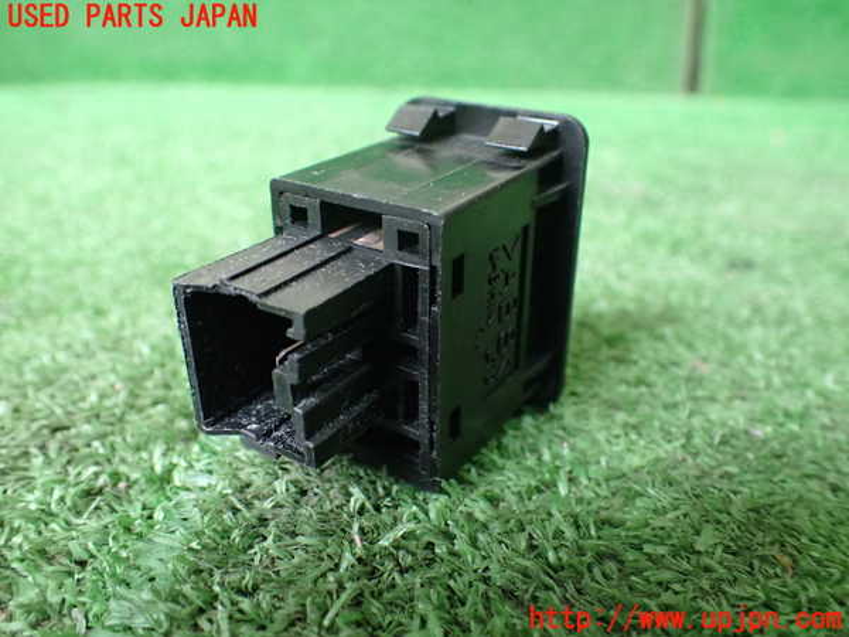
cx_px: 424
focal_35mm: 30
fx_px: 736
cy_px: 318
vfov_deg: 46.8
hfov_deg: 60.0
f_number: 2.3
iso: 800
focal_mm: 5.4
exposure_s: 1/60
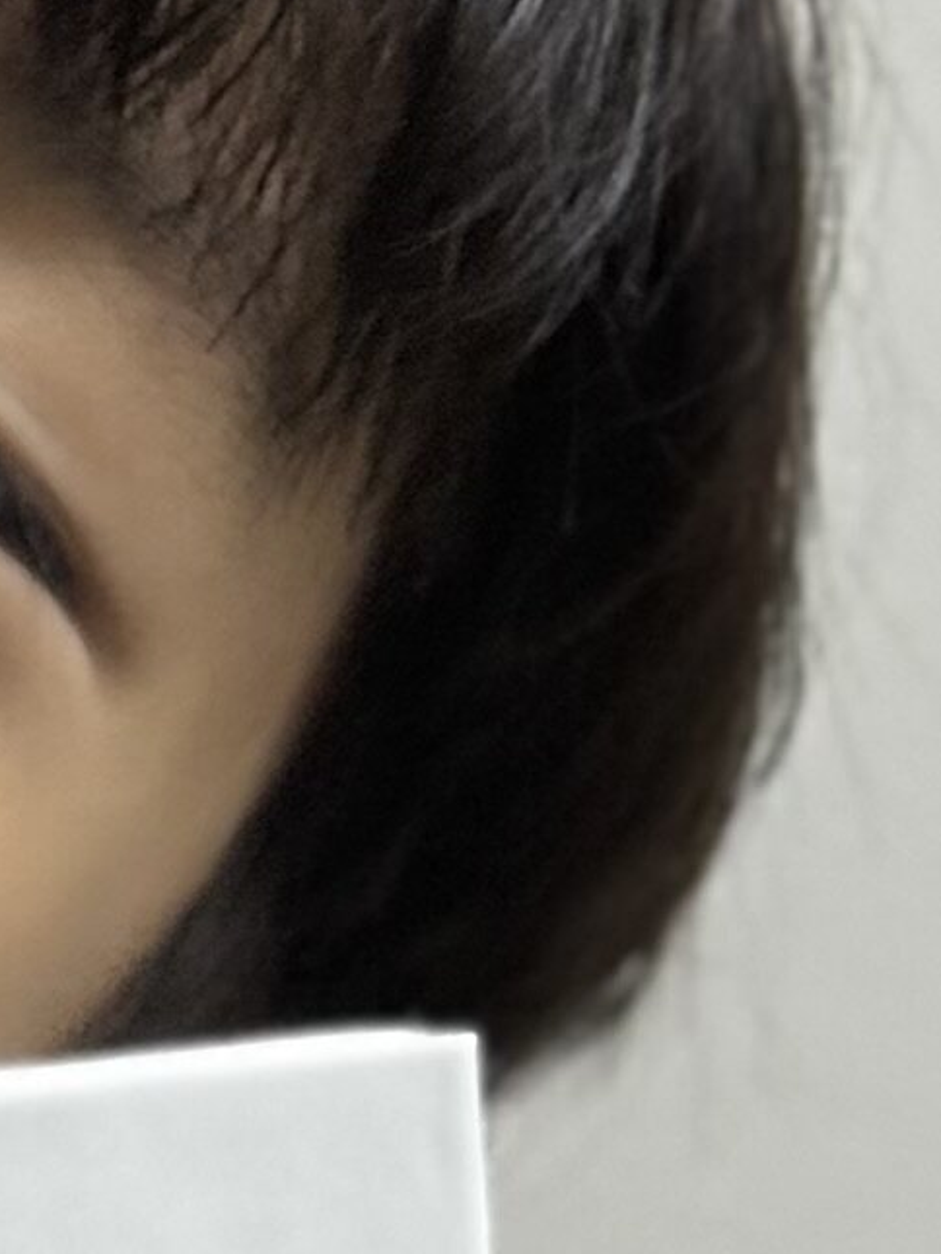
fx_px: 10870
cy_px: 2094
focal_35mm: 300
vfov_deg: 6.5
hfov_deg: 4.8
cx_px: -1238
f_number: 1.78
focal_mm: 6.76
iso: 160
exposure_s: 1/120
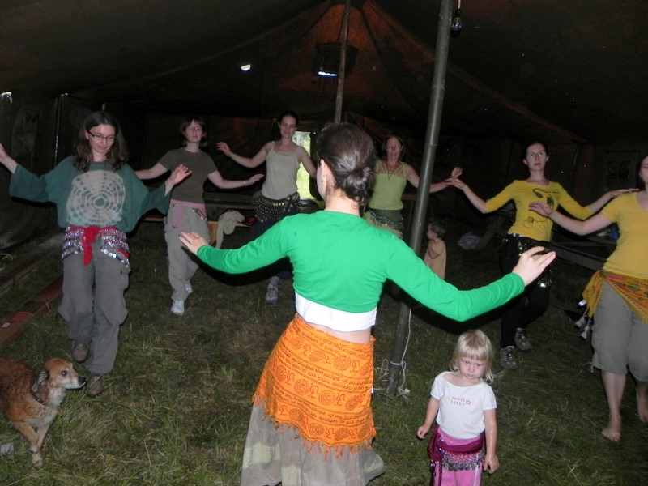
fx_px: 487
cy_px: 243
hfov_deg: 67.3
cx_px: 324
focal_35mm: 26
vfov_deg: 53.1
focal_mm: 4.6
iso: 200
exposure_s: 1/30
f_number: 2.8
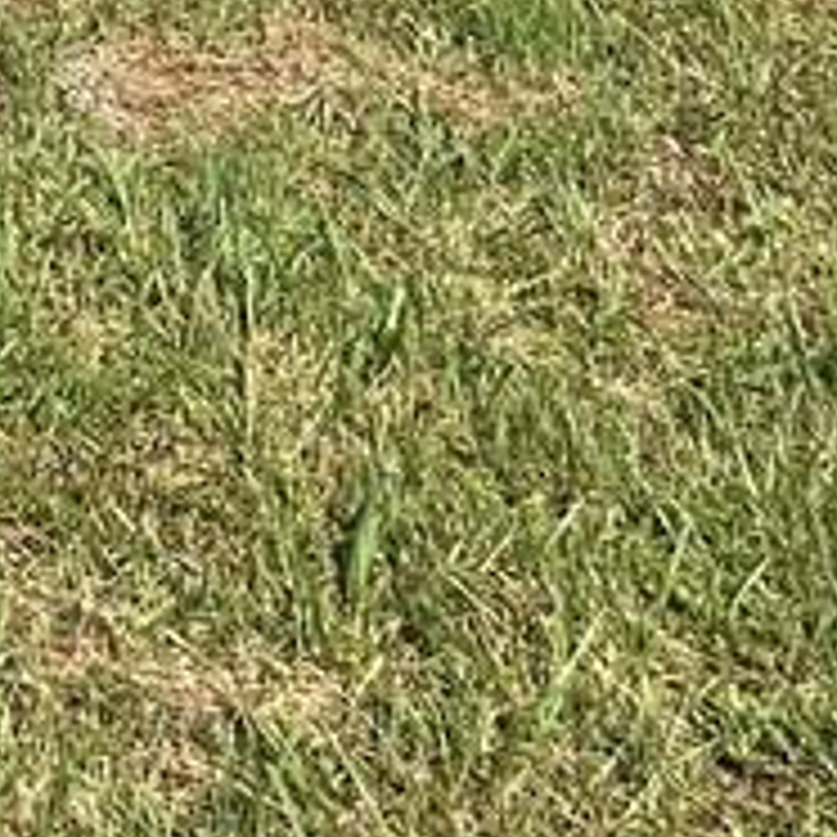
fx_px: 2325
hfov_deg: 18.1
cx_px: -423
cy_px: -1256
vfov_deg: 13.6
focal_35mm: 85
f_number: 2.2
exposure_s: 1/3125
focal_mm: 2.22
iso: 50
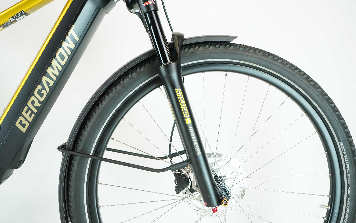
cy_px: 104
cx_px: 177
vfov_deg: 41.8
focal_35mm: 30
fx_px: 291
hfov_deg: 62.9
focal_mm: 29
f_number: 6.3
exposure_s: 1/200
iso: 2500
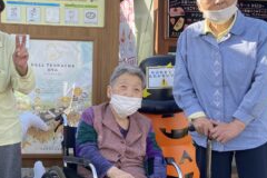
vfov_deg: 24.9
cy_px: 119
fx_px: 400
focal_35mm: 54
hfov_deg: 34.9
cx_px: 31
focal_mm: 4.25
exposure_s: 1/733
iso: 32
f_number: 1.8
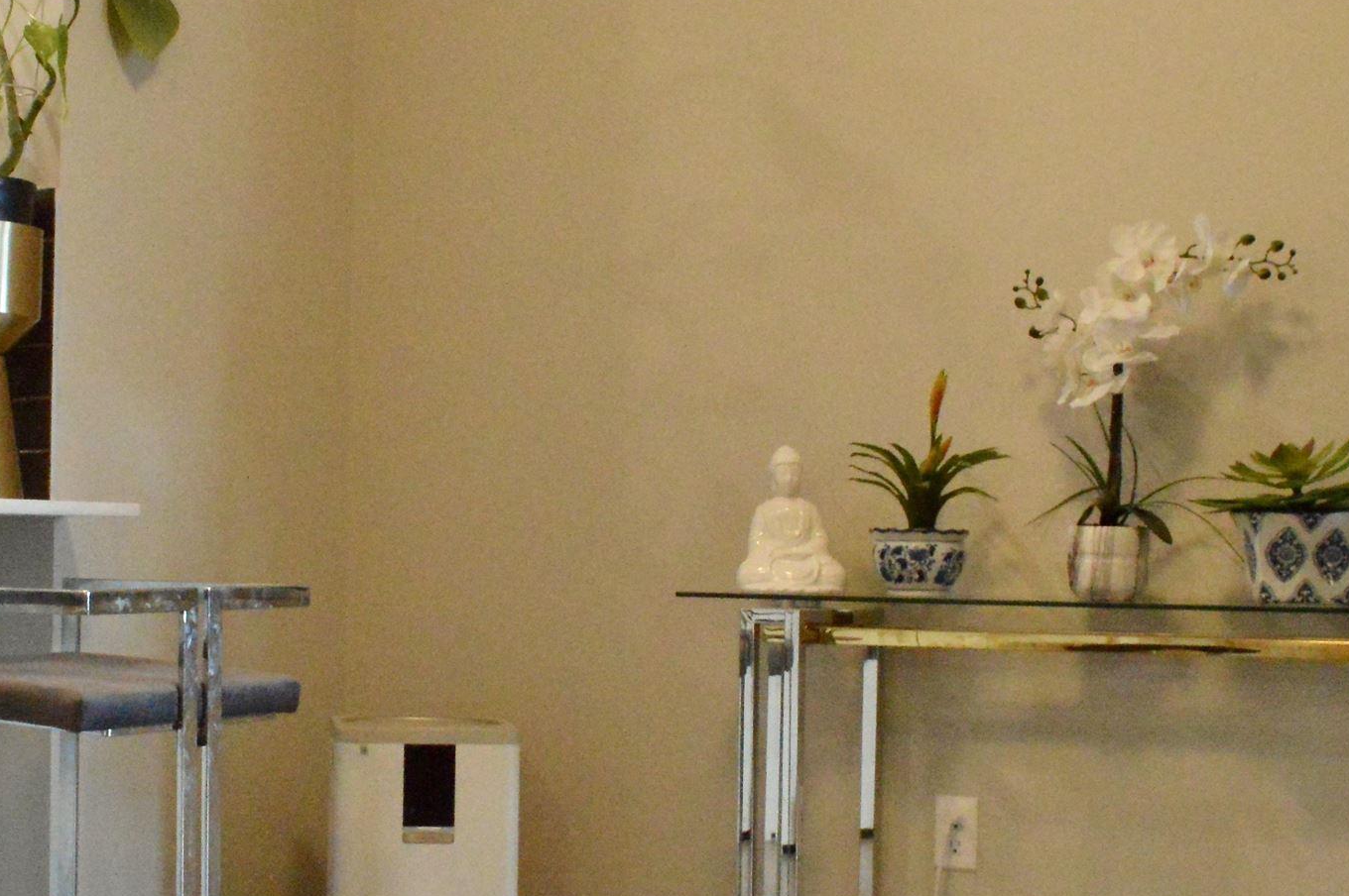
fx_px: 2284
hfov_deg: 32.6
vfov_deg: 22.2
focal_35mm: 61
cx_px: 455
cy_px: 539
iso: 6400
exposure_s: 1/25
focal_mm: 18
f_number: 14
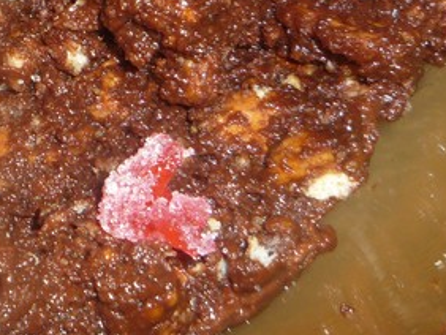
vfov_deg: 16.8
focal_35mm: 85
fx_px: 1096
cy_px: -47
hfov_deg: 20.8
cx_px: -142
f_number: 4
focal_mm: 5.2
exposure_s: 1/30
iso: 100
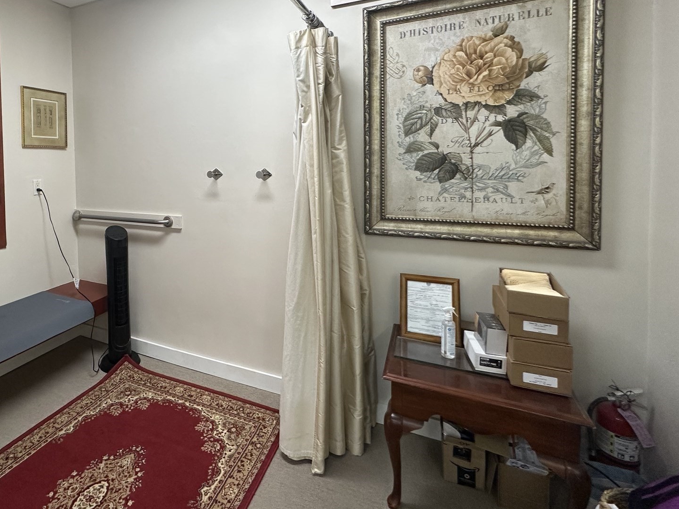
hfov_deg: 78.7
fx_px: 392
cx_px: 219
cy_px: 172
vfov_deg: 64.4
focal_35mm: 20
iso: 160
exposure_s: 1/100
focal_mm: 2.22
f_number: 2.2
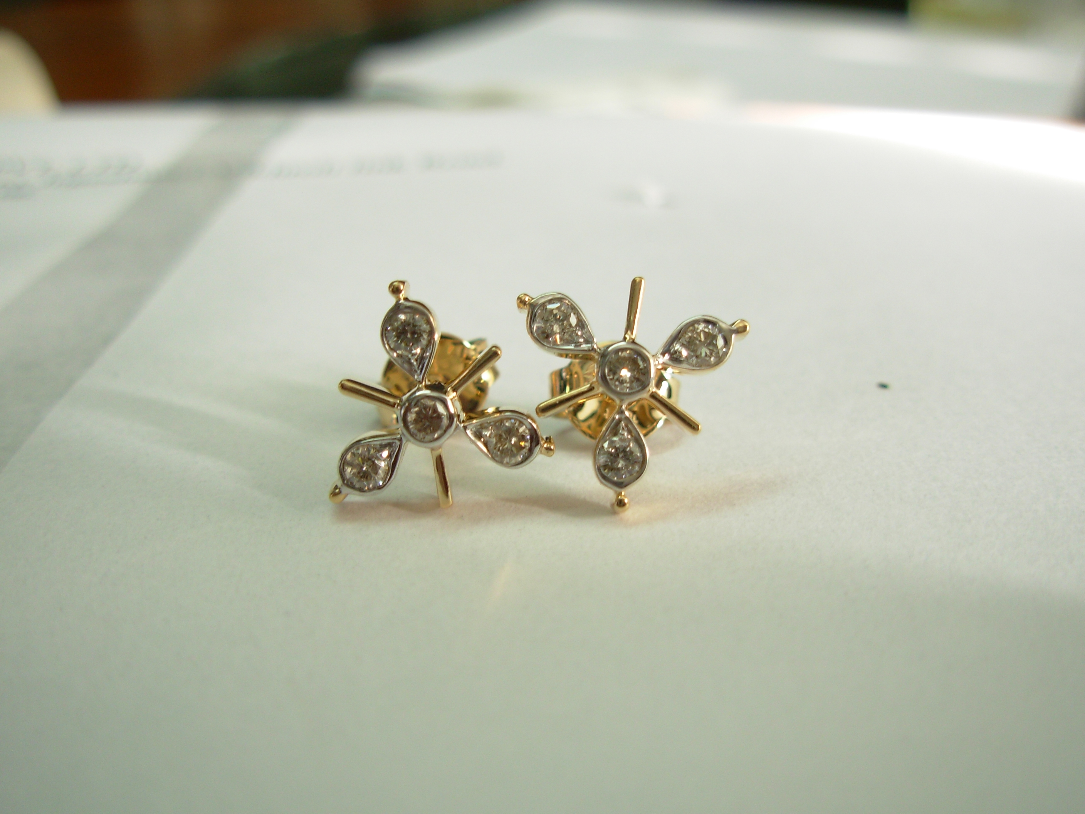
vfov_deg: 37.7
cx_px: 542
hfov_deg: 49.0
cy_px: 407
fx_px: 1191
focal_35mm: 38
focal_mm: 6.3
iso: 50
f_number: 2.9
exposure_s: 1/32.9
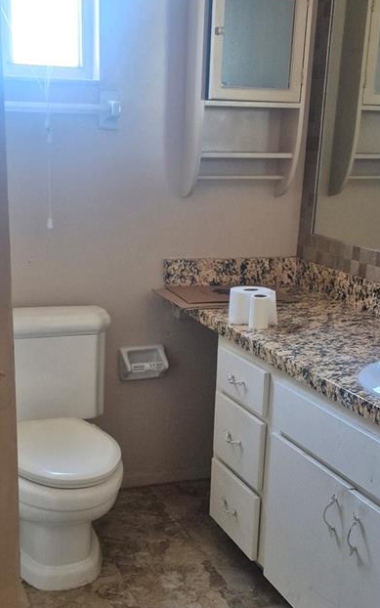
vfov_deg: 42.0
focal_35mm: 47
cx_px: 173
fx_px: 778
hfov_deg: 27.4
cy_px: 410
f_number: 1.8
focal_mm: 5.4
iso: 800
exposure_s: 1/120
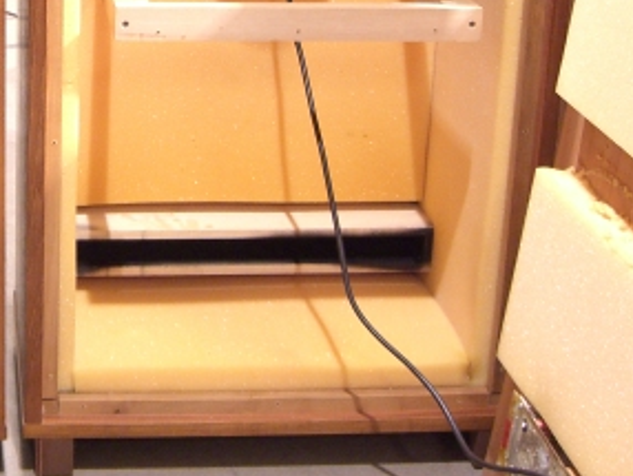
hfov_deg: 22.2
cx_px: 13
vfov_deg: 17.0
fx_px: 1556
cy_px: -7
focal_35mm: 85
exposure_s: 1/10
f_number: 2.8
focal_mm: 7.9
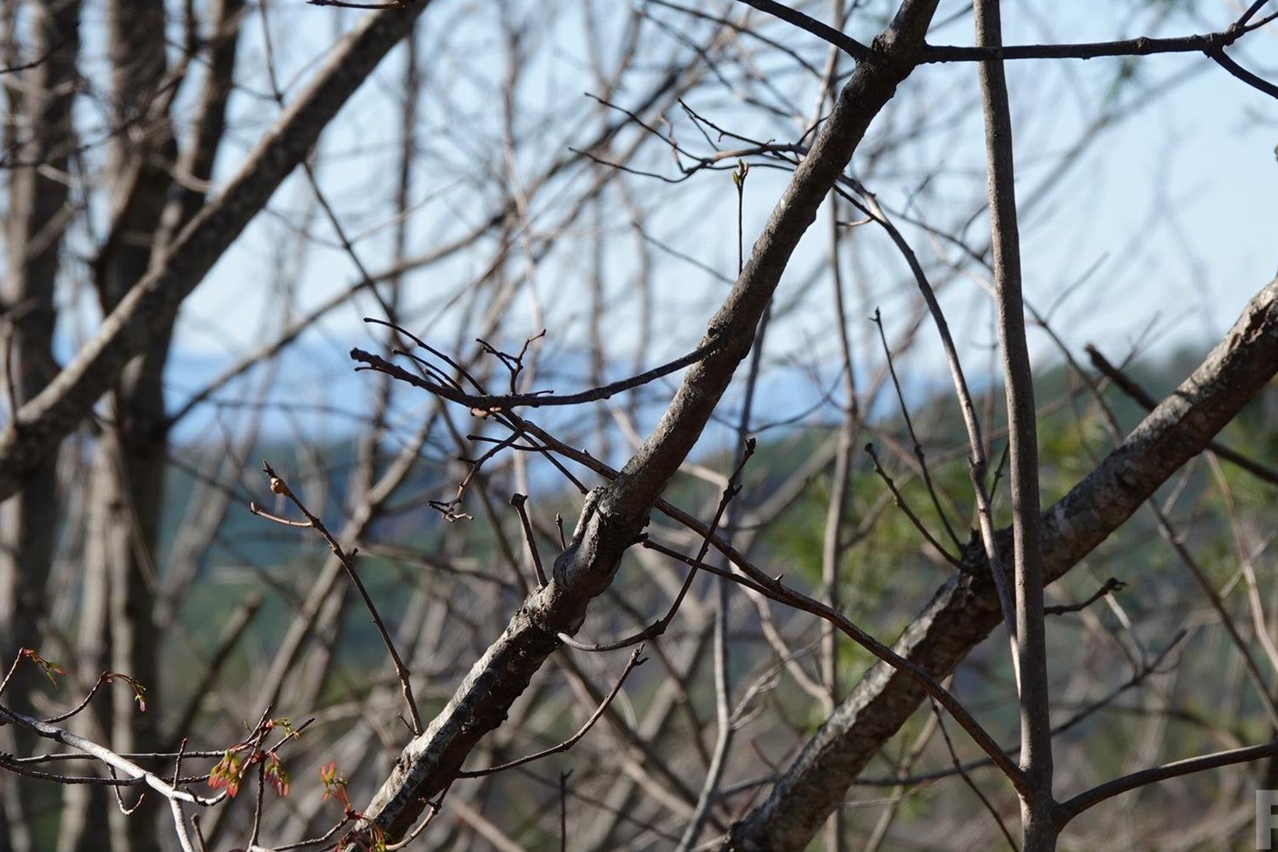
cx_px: 651
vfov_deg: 5.0
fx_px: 9763
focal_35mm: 275
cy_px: 373
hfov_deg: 7.5
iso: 100
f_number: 4
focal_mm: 73.24
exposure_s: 1/640
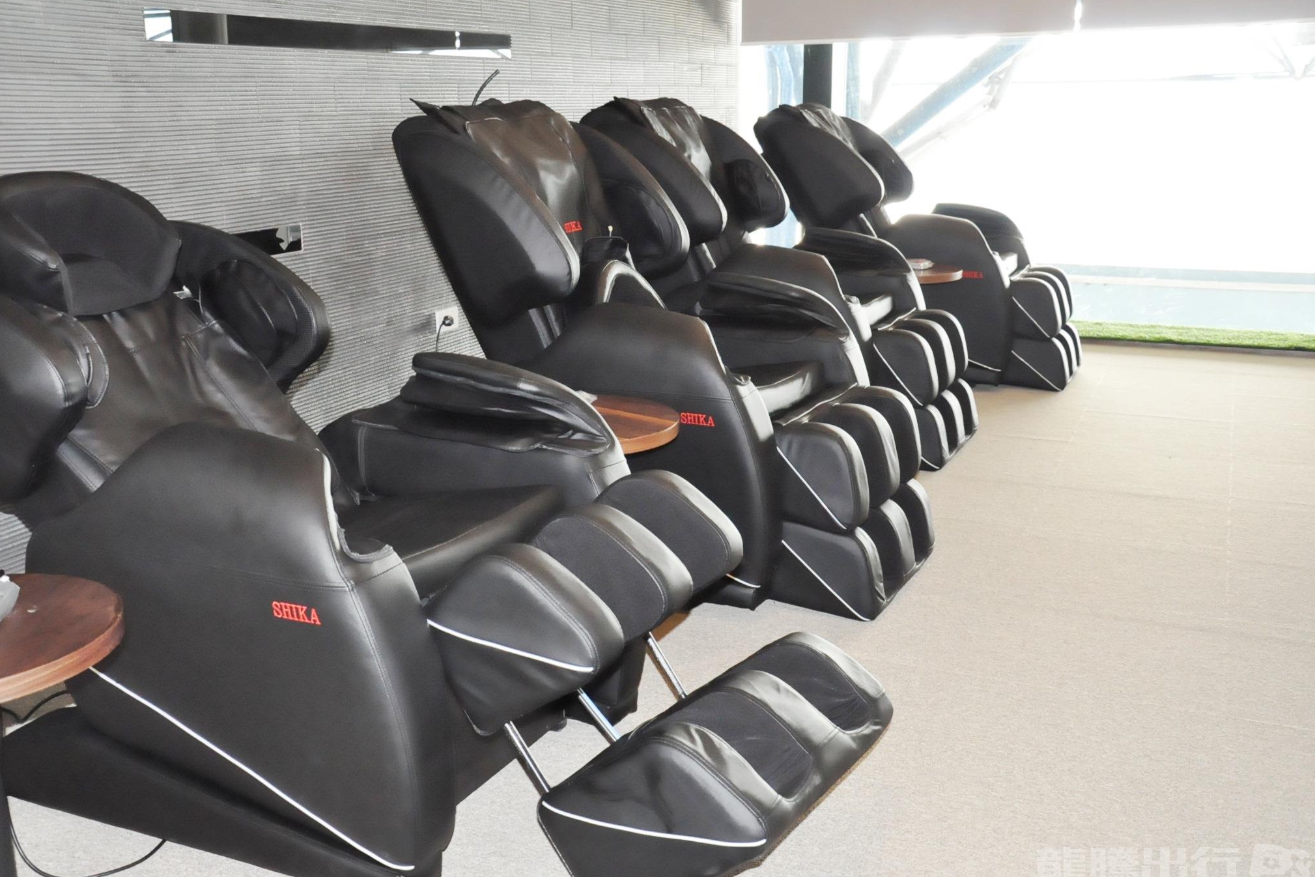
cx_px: 622
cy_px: 458
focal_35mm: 35
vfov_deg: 37.8
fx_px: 1278
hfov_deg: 54.4
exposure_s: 1/200
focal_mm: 22
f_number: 5.6
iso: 3200
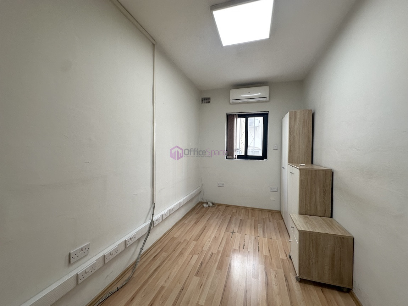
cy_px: 153
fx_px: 165
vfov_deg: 85.7
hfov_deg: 102.1
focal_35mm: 14
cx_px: 204
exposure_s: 1/100
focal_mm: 2.22
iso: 100
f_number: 2.2
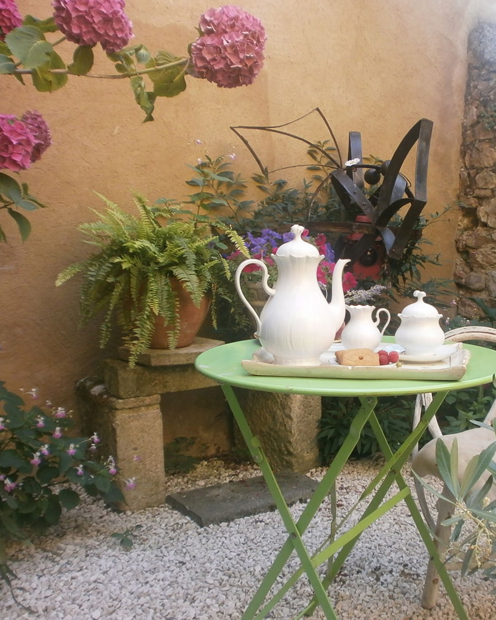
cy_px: 310
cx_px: 355
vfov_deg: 50.3
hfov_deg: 40.3
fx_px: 660
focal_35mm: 36
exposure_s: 1/100
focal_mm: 4.8
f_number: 2.9
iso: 100
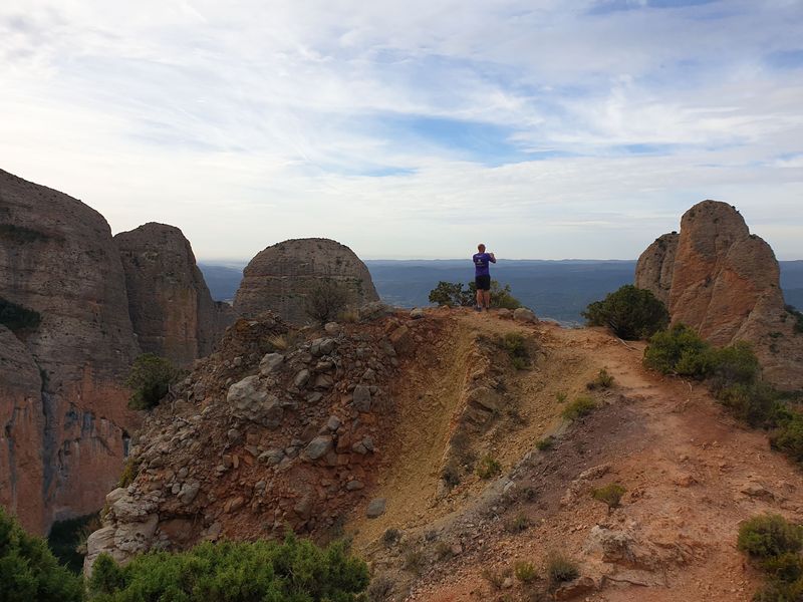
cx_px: 402
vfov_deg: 53.1
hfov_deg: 67.3
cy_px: 301
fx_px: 603
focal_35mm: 26
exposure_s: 1/1160
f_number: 2.4
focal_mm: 4.3
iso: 50
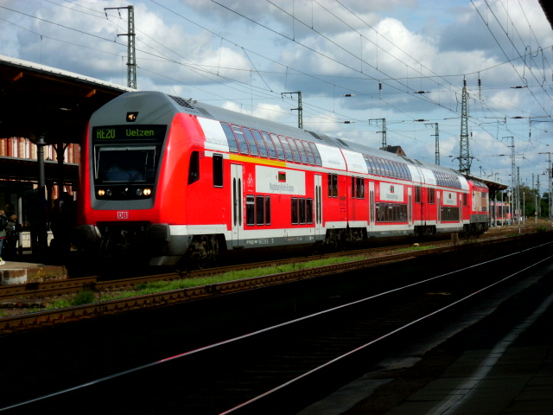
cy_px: 208
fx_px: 1933
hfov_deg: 16.3
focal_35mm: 121
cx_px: 276
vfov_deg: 12.2
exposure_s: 1/663
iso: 100
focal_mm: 21.6
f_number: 5.8
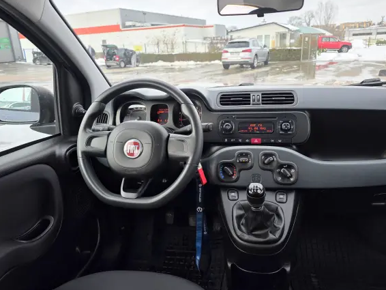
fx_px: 290
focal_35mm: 26
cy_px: 133
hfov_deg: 67.2
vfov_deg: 53.0
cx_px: 182
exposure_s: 1/1325
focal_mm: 6.3
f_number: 1.7
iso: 80
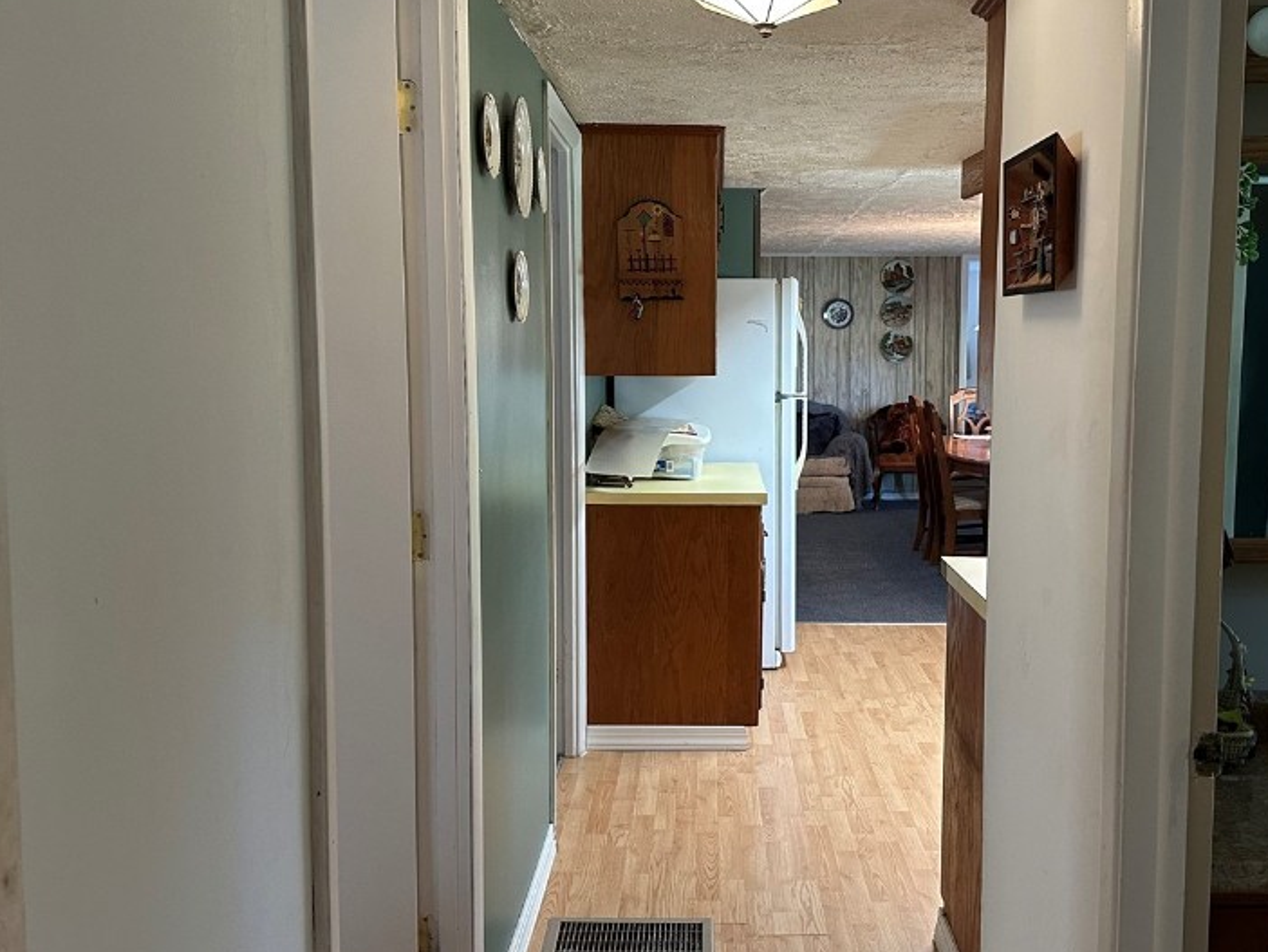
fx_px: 1283
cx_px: 744
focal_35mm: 35
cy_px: 453
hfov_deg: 52.3
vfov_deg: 40.7
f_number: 1.78
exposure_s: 1/60
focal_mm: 6.86
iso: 400
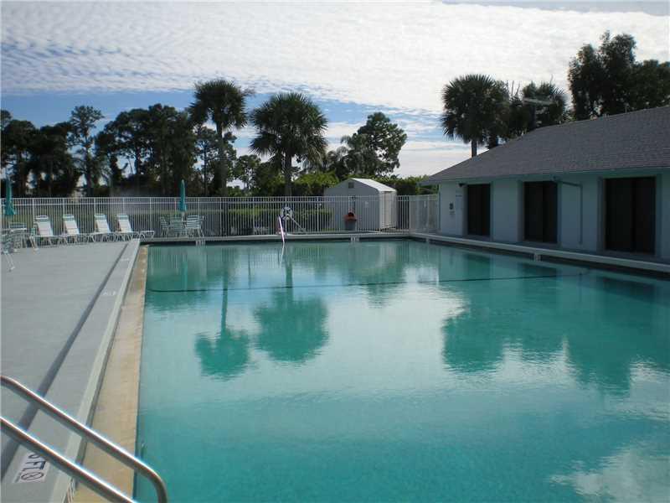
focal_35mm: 38
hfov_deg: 49.0
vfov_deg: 37.7
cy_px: 252
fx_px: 735
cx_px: 335
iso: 64
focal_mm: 6.3
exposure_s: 1/801
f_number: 4.6
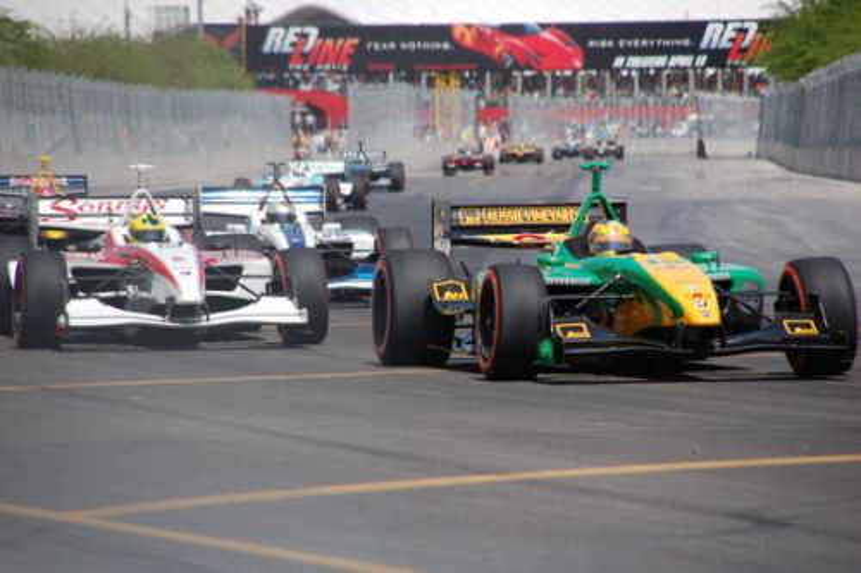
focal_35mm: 300
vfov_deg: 4.6
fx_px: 7172
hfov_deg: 6.9
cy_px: 286
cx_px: 430
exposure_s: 1/800
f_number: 6.3
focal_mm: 200
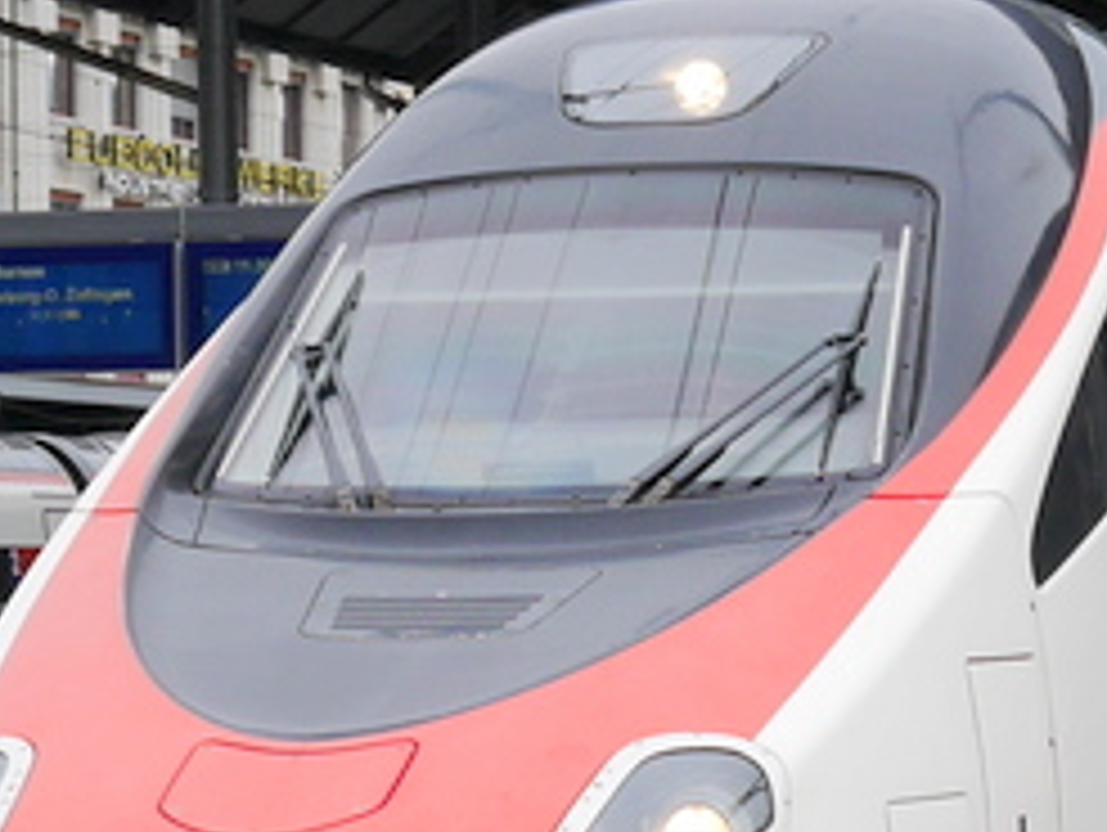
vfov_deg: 6.6
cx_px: 432
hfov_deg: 8.8
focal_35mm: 224
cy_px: 621
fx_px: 7170
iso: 160
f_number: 5.6
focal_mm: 23
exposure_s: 1/200
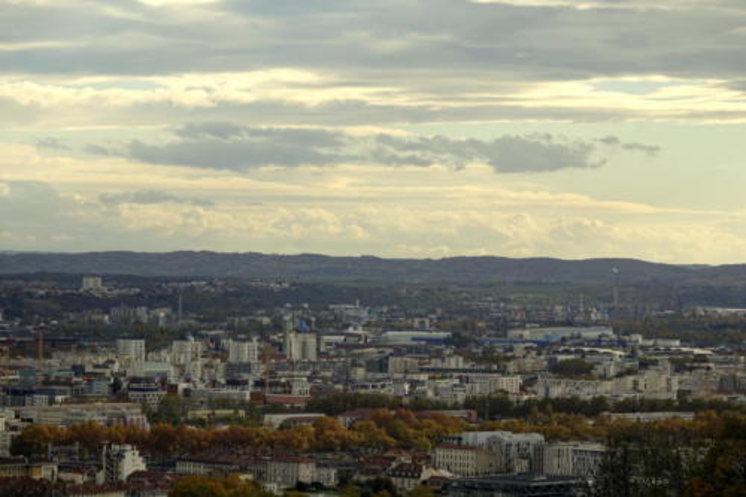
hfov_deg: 13.3
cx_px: 373
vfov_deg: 8.9
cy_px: 248
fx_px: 3190
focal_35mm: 154
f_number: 4
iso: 100
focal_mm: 56.39
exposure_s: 1/640
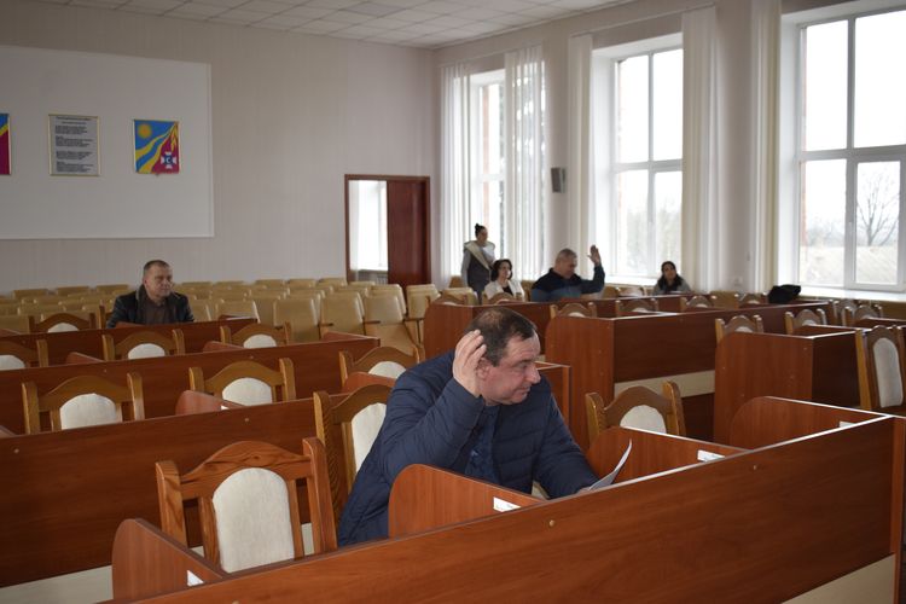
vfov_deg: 35.5
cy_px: 302
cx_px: 453
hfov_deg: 51.3
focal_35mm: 38
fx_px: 944
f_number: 4.5
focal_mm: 25
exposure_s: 1/80
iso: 800
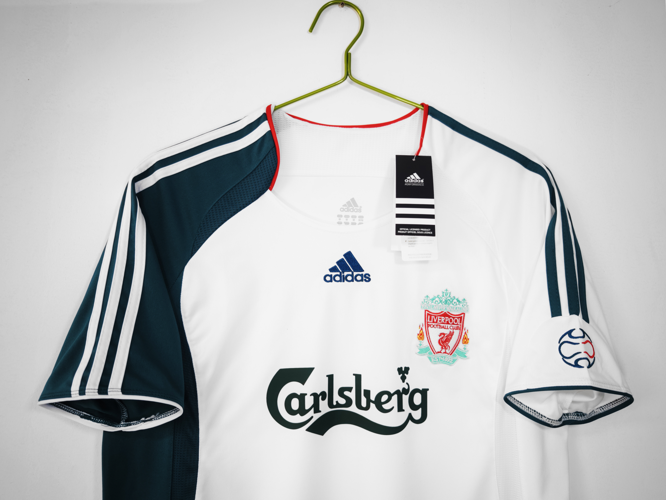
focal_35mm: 23
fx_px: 443
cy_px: 250
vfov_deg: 58.9
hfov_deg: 73.9
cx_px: 333
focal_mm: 8.67
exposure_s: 1/100
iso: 123
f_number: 1.75
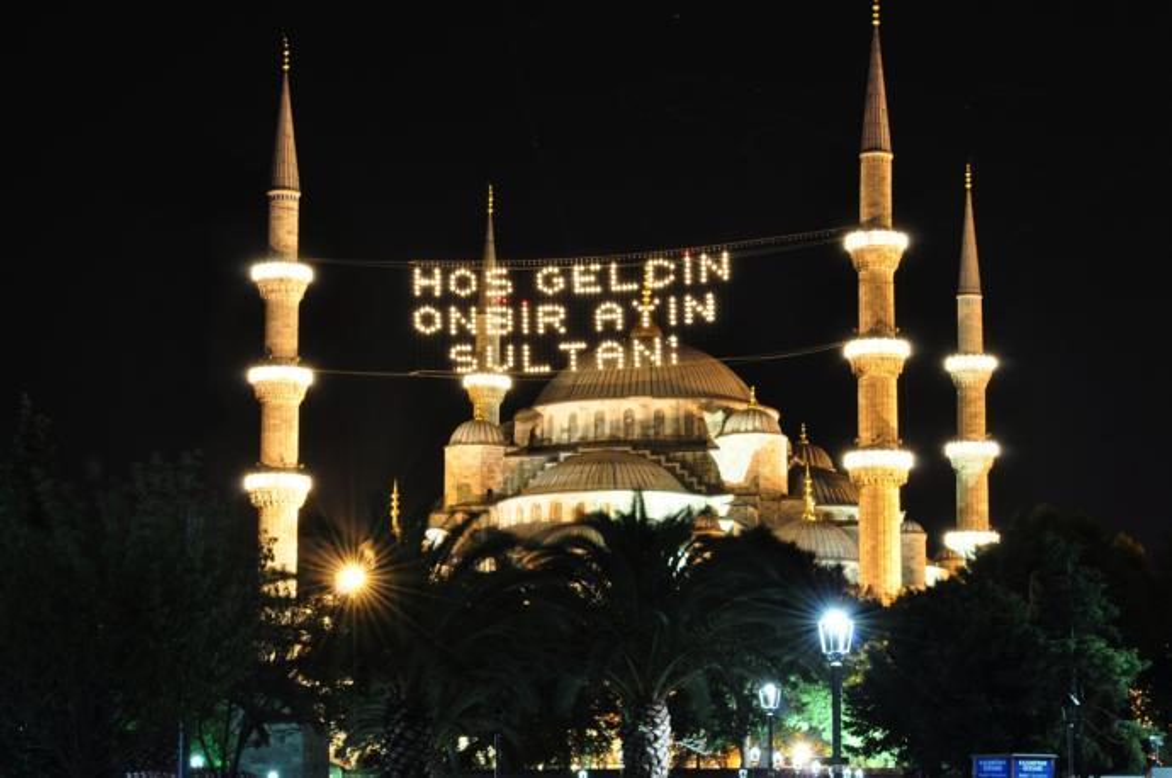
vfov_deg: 16.5
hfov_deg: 24.6
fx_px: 2682
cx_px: 586
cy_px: 389
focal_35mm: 82
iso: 200
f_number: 18
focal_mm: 55
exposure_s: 30
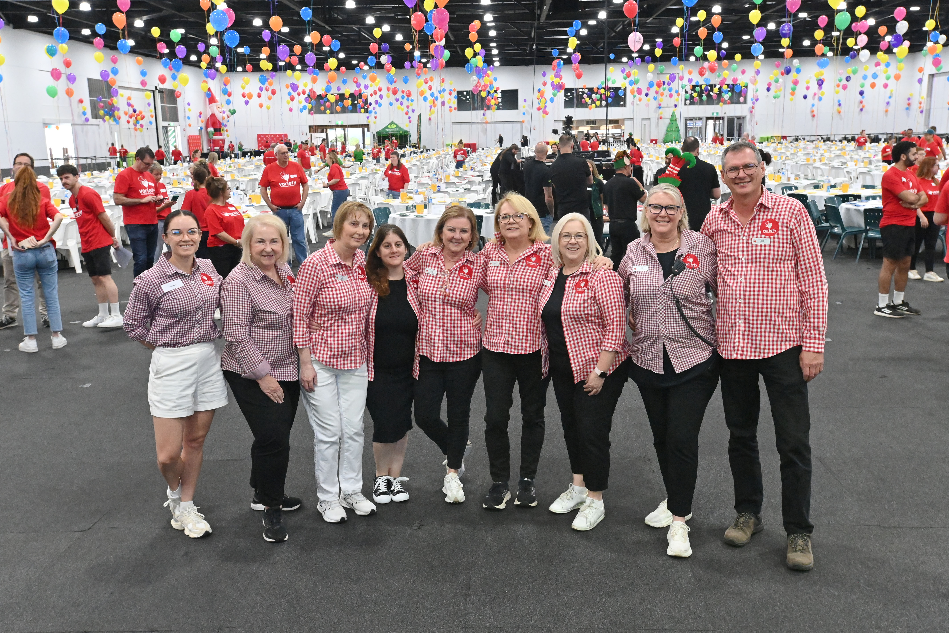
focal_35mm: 35
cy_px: 316
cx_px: 474
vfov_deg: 37.9
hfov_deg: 54.4
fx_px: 923
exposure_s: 1/250
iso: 10000
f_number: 10
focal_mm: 35
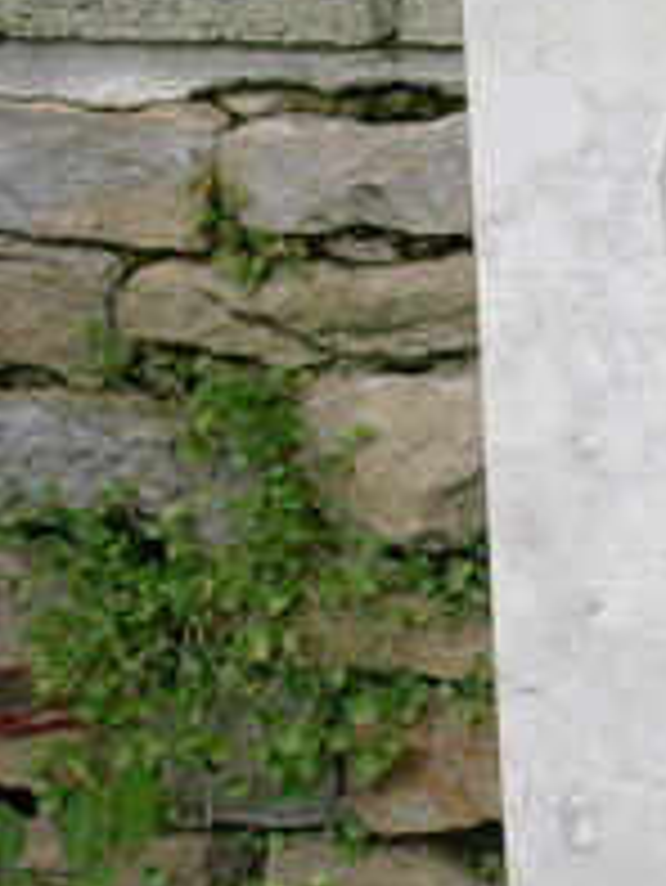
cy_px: 693
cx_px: 734
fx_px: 3511
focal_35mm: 137
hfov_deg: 10.7
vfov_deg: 14.3
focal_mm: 6.7
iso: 70
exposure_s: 1/256
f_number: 5.8
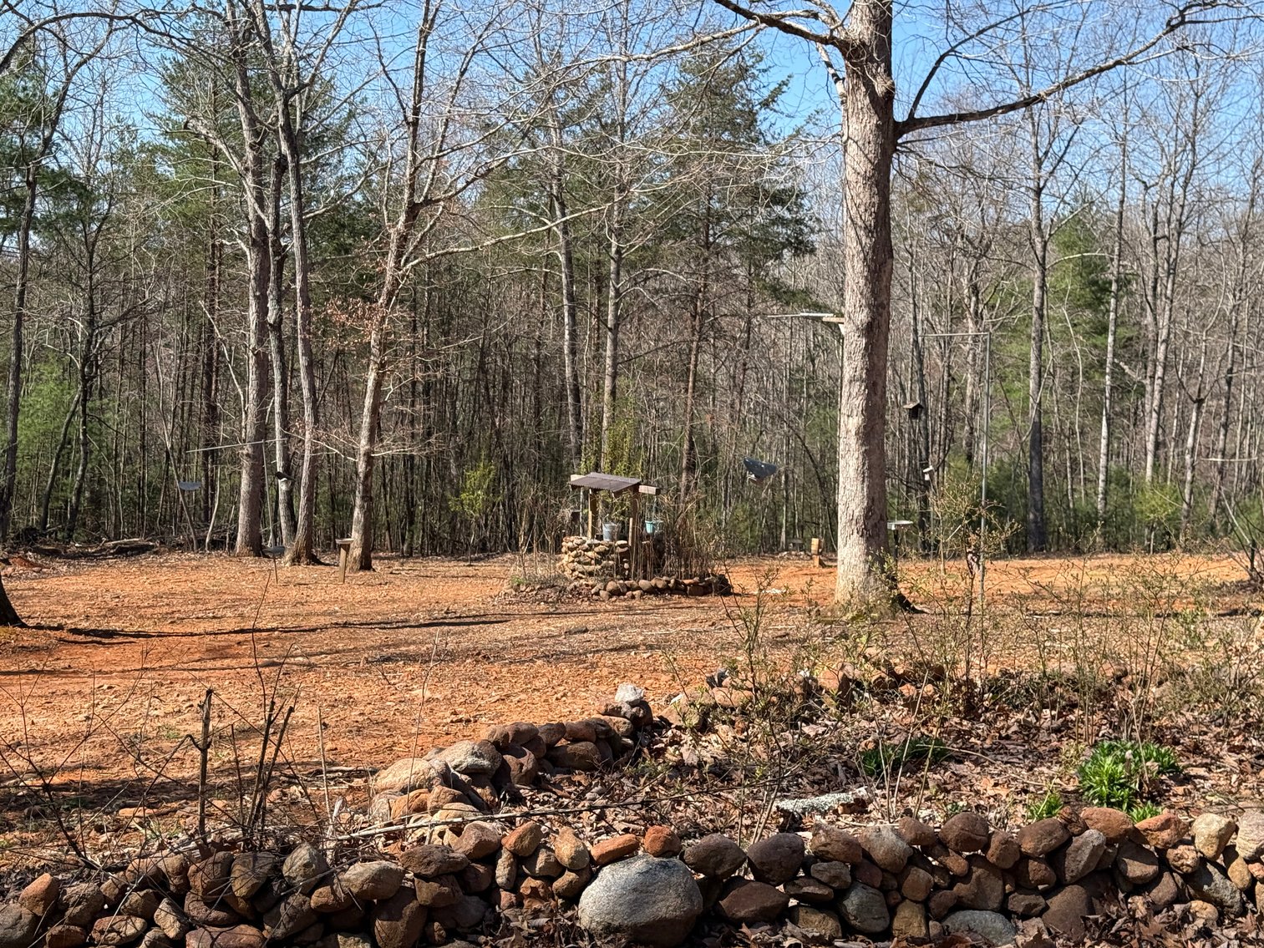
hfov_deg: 39.7
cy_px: 474
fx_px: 1753
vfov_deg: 30.3
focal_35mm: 48
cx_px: 632
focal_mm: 6.76
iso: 80
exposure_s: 1/2208
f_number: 1.78
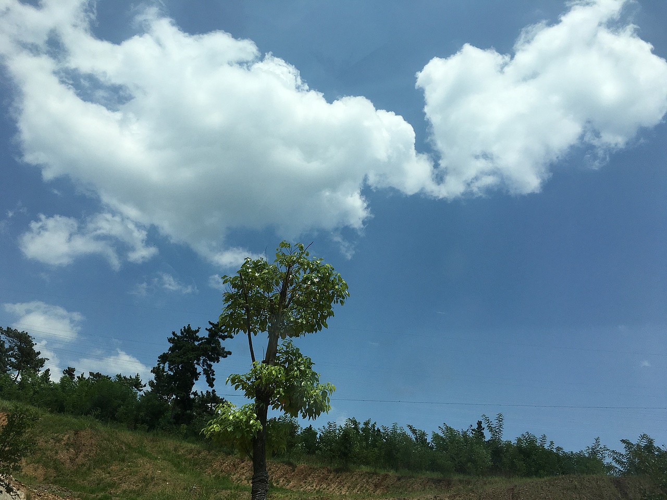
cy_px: 250
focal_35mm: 29
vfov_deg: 48.2
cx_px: 334
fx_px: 559
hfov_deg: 61.7
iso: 25
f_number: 2.2
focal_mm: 4.15
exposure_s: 1/3205
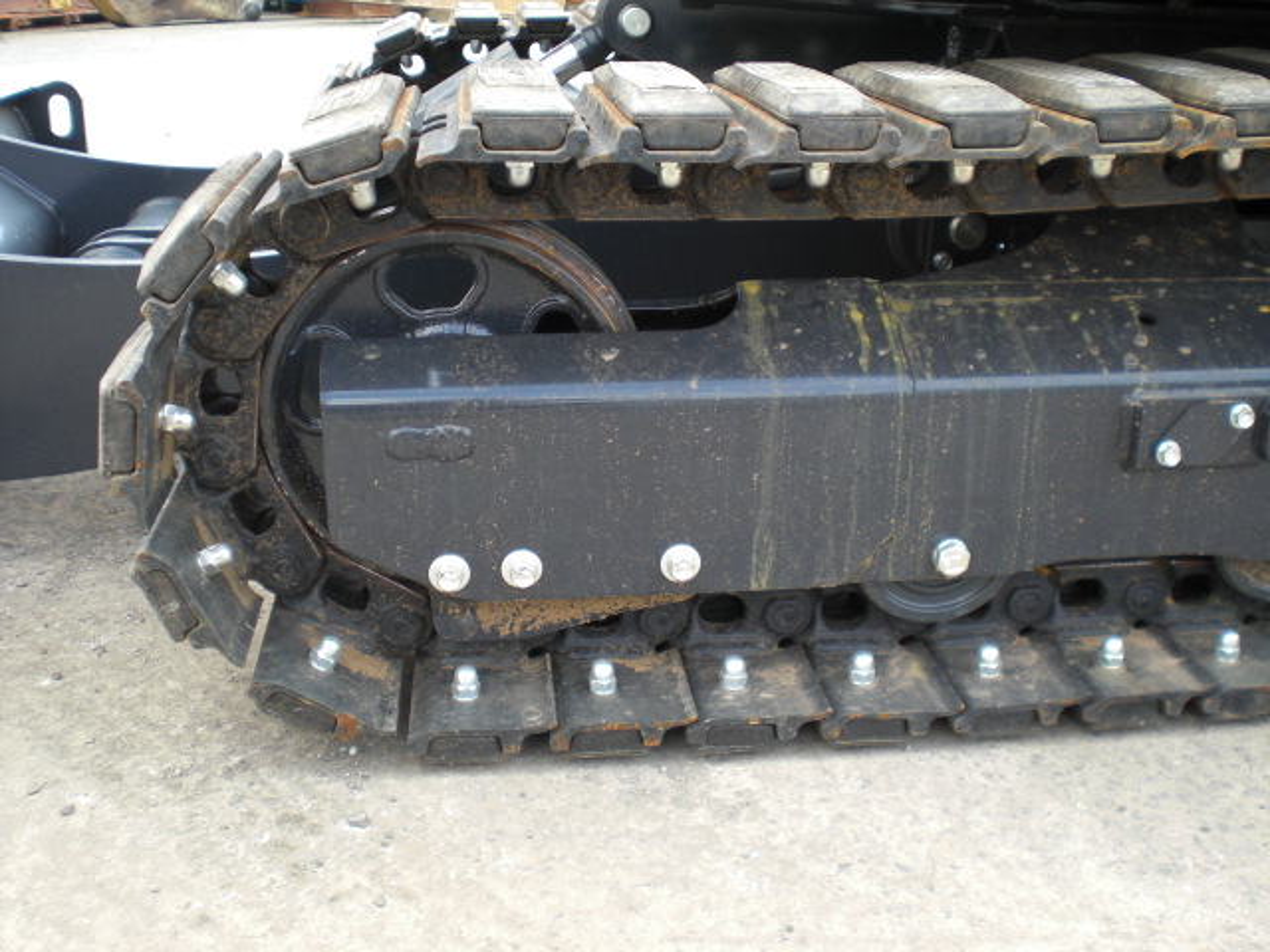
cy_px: 476
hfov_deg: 49.0
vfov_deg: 37.7
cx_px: 635
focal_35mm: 38
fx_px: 1394
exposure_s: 1/125
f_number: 3.1
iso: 100
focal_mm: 6.3
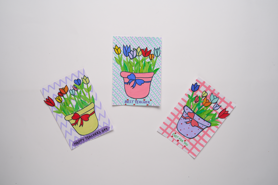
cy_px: 92
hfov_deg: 50.7
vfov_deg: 35.1
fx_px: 293
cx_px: 139
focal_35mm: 38
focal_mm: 38
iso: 160
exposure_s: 1/80
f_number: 8
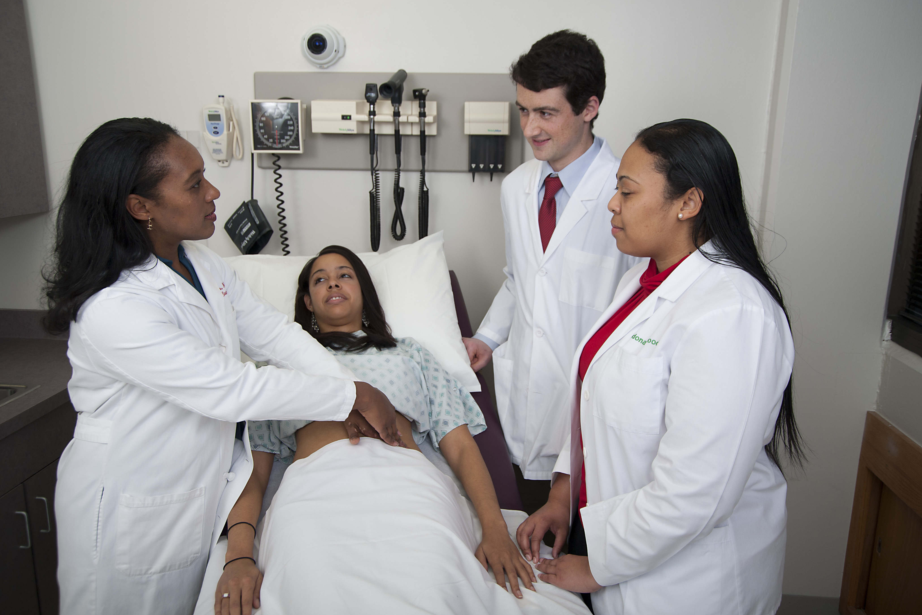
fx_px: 768
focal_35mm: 30
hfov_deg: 61.9
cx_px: 468
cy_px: 313
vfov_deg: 43.6
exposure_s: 1/250
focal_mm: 29
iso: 250
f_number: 6.3
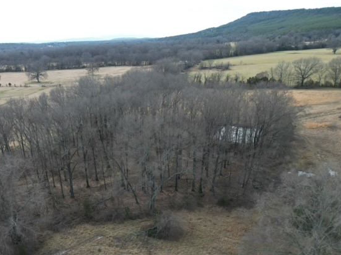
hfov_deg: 51.7
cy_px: 184
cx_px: 114
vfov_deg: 39.8
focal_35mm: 35
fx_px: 345
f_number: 1.7
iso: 200
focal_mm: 6.72
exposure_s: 1/1250
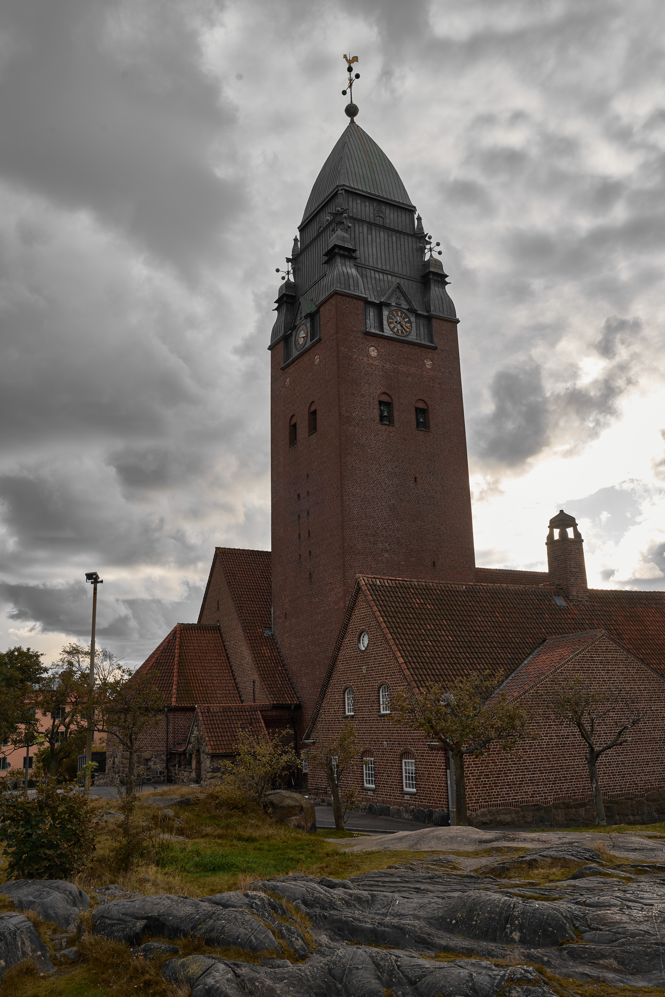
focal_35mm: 31
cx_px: 332
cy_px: 498
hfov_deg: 42.0
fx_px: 867
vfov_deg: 59.8
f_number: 11
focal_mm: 31.3
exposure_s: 1/60
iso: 100
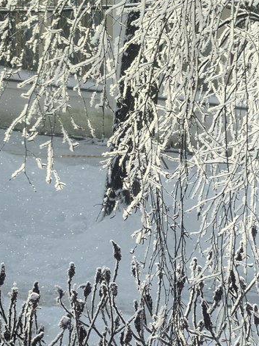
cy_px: 171
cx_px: 102
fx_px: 2725
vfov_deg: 7.3
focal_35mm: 273
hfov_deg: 5.4
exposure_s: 1/320
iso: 50
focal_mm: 15
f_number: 2.1
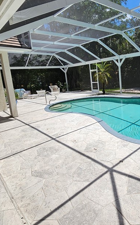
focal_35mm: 23
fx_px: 141
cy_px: 99
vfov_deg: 76.9
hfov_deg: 49.7
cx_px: 113
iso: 50
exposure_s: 1/1601
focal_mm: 2.2
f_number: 2.2
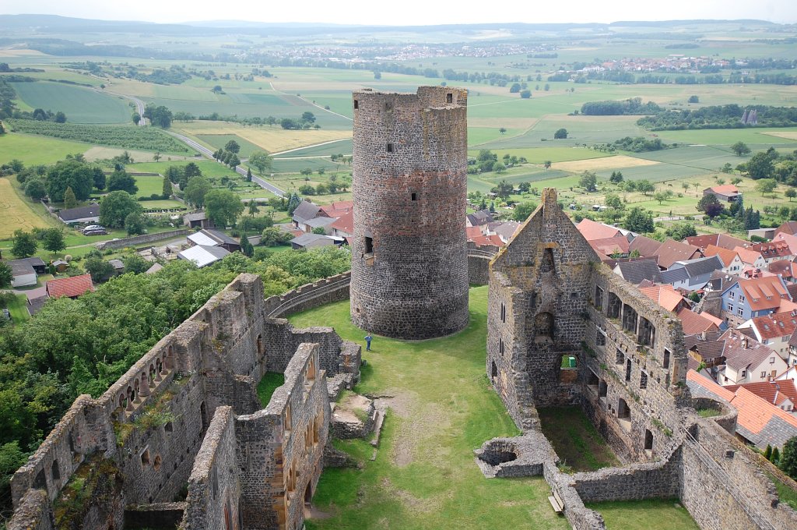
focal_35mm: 36
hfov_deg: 53.2
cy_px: 265
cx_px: 398
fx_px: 796
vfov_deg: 36.8
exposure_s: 1/200
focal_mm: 24
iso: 200
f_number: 7.1
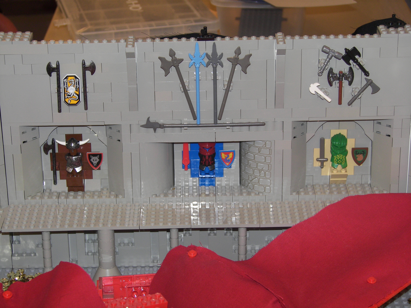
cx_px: 206
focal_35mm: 98
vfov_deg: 15.1
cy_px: 154
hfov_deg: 20.0
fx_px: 1164
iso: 64
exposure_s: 1/40
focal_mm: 16.3
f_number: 3.2
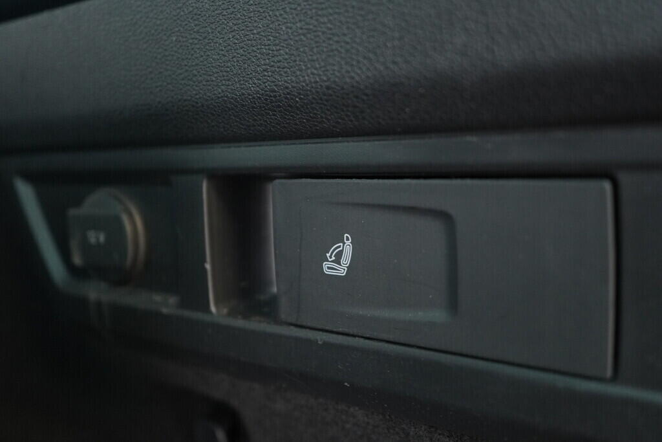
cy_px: 221
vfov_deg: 36.9
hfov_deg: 53.1
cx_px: 331
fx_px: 662
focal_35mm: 36
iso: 1600
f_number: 2.8
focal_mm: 24
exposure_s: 1/40
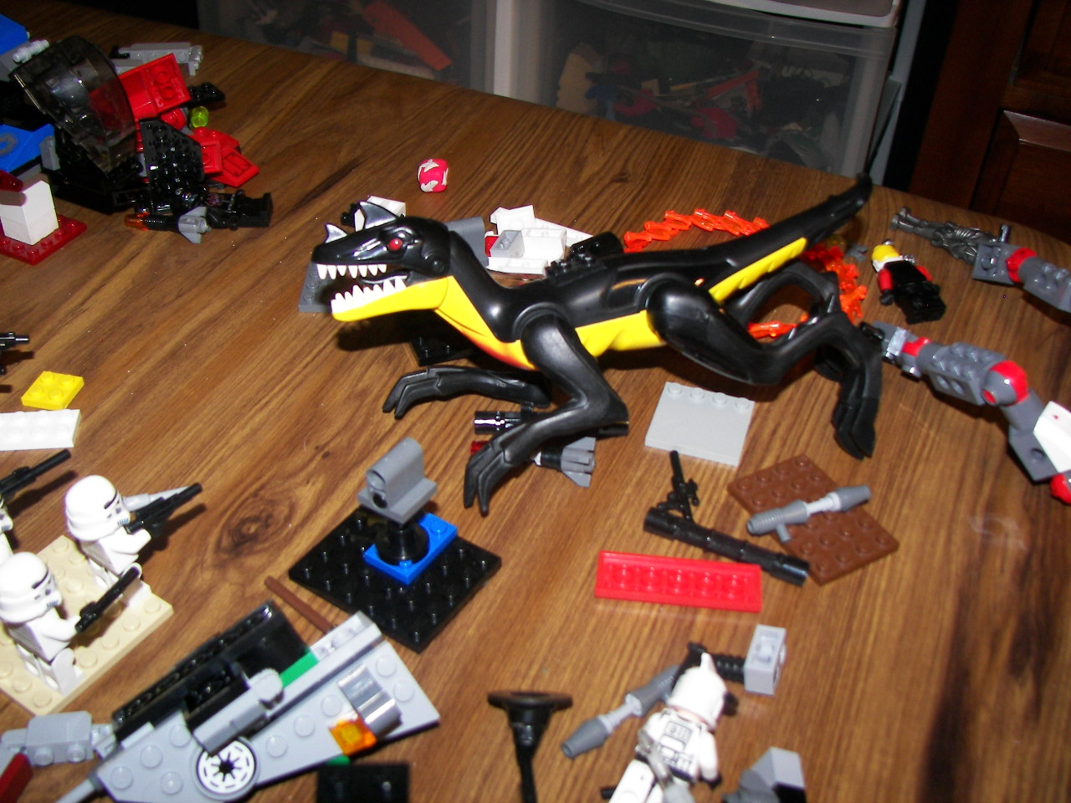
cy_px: 402
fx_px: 1114
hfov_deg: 51.4
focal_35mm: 36
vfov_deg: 39.7
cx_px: 536
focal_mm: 6
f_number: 2.8
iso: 100
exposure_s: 1/30
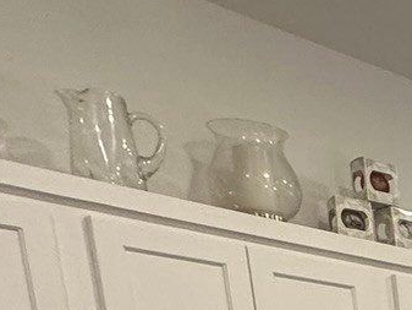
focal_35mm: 85
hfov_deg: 15.0
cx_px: 961
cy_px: 687
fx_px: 1012
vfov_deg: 13.7
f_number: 2.2
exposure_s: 1/120
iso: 250
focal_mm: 2.22
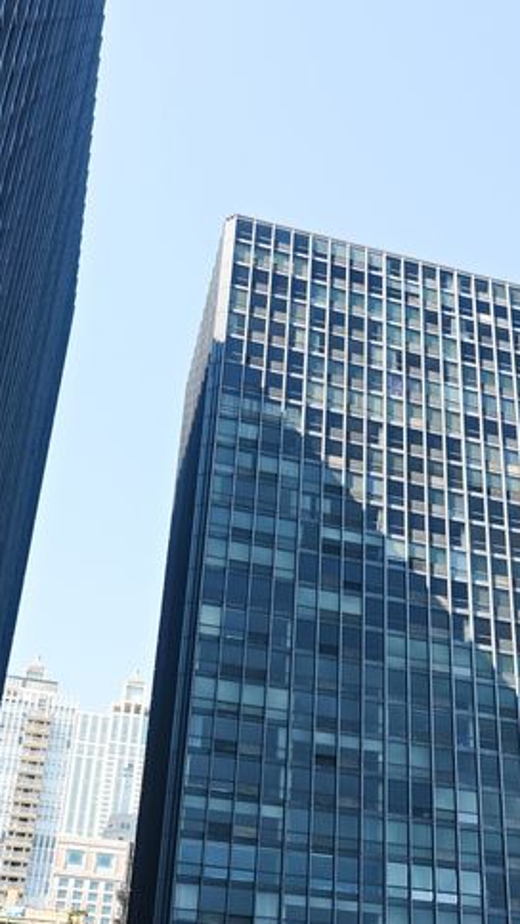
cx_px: 344
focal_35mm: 44
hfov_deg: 26.9
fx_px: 1079
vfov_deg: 44.9
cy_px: 690
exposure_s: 1/200
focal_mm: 18
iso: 200
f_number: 8
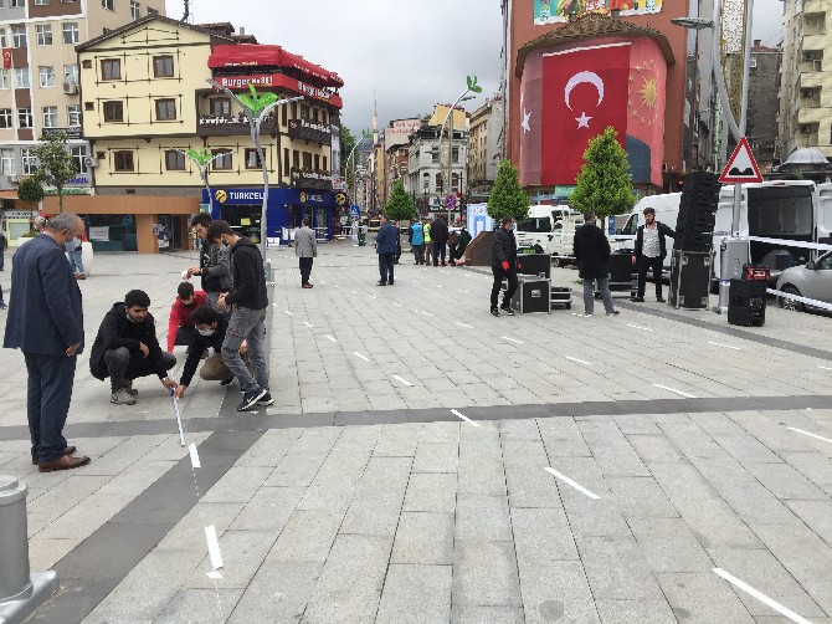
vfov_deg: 48.2
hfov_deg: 61.7
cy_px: 312
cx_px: 416
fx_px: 697
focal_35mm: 29
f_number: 2.2
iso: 32
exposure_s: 1/898
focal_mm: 4.15
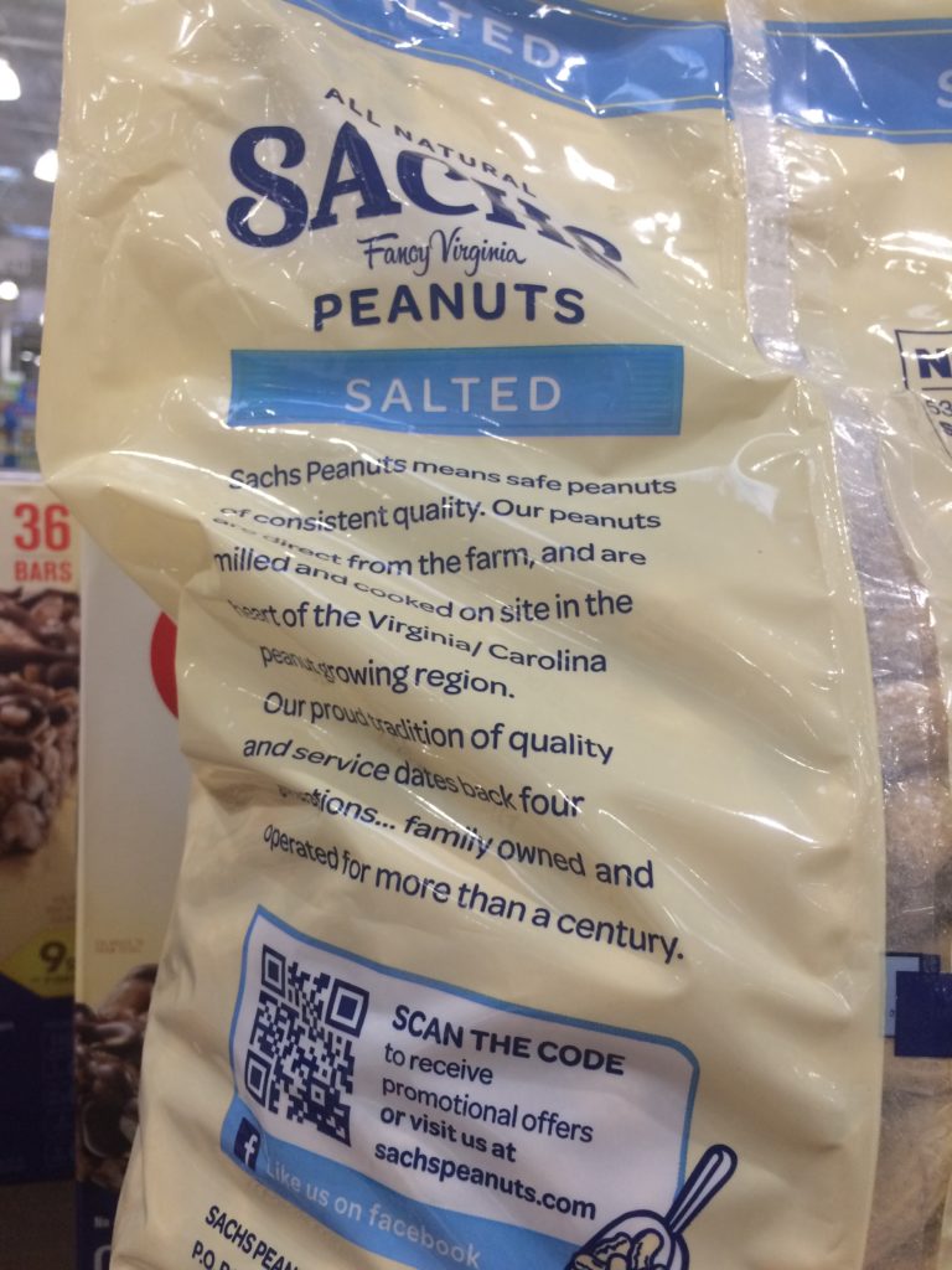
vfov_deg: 61.7
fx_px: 1063
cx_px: 476
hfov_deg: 48.2
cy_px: 635
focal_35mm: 29
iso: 50
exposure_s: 1/30
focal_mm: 4.15
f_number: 2.2
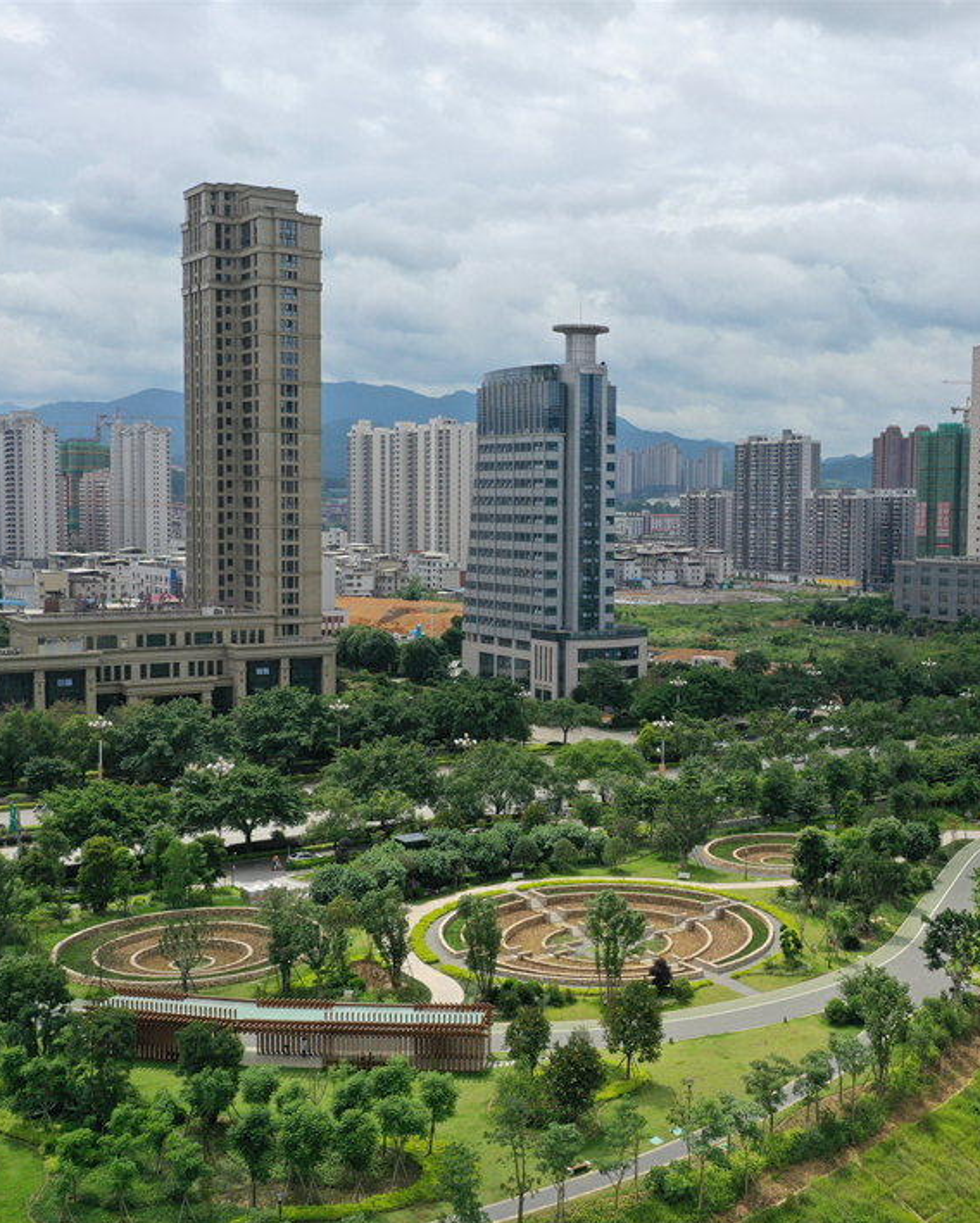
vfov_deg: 45.8
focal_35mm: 40
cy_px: 619
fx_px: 1449
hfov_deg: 36.7
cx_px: 700
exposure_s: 1/640
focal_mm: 10.26
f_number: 6.3
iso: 100
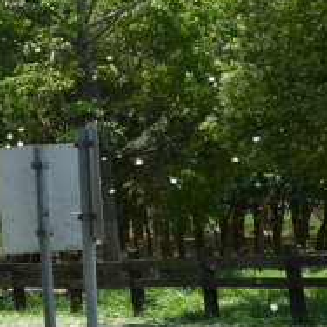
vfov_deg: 15.7
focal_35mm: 111
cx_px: -42
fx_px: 1186
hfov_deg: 15.3
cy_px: 169
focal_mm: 32
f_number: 7.1
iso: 100
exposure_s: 1/250
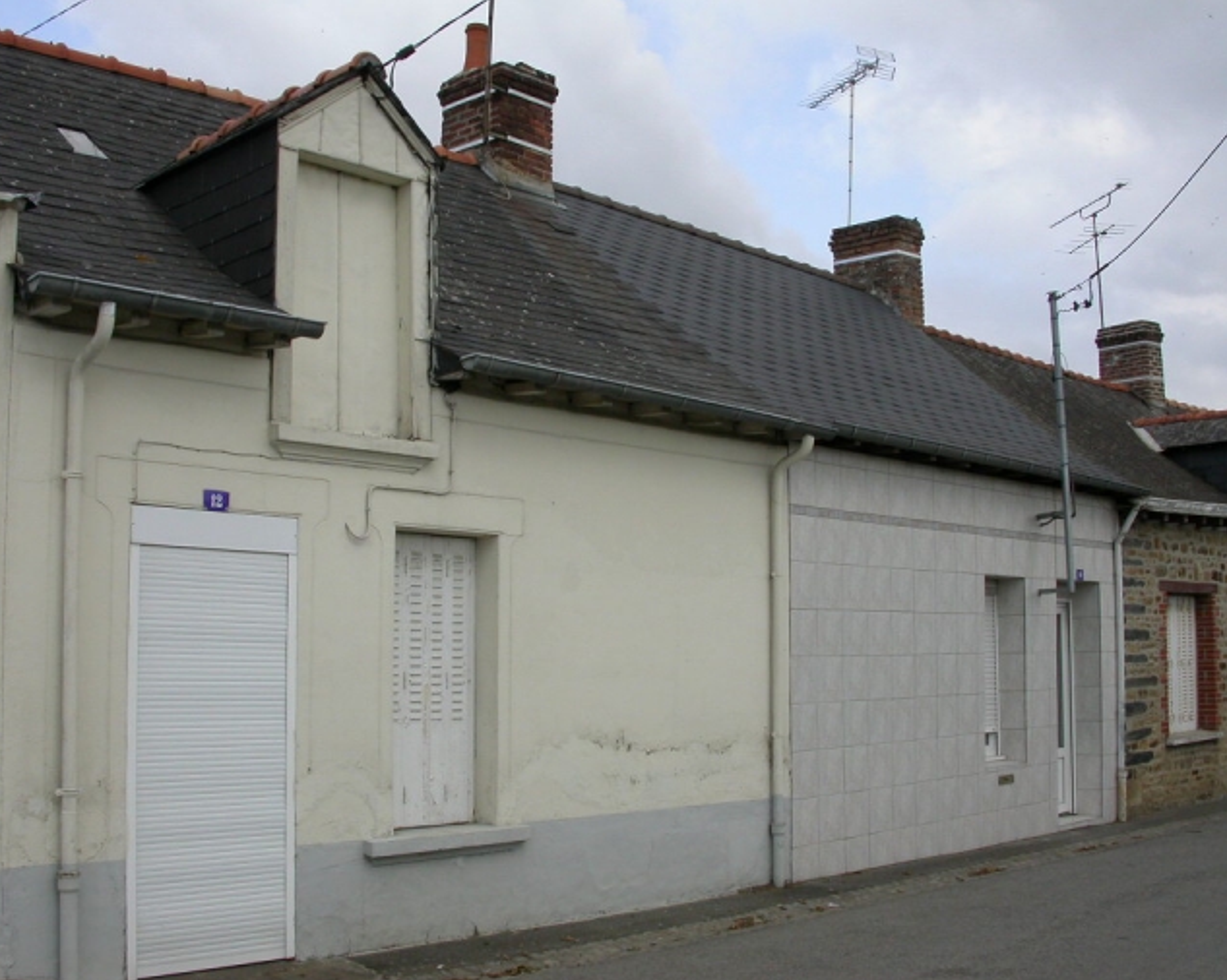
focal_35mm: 40
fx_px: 1452
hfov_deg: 45.8
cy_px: 492
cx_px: 582
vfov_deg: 37.3
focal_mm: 7.85
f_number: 6.7
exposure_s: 1/283
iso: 100
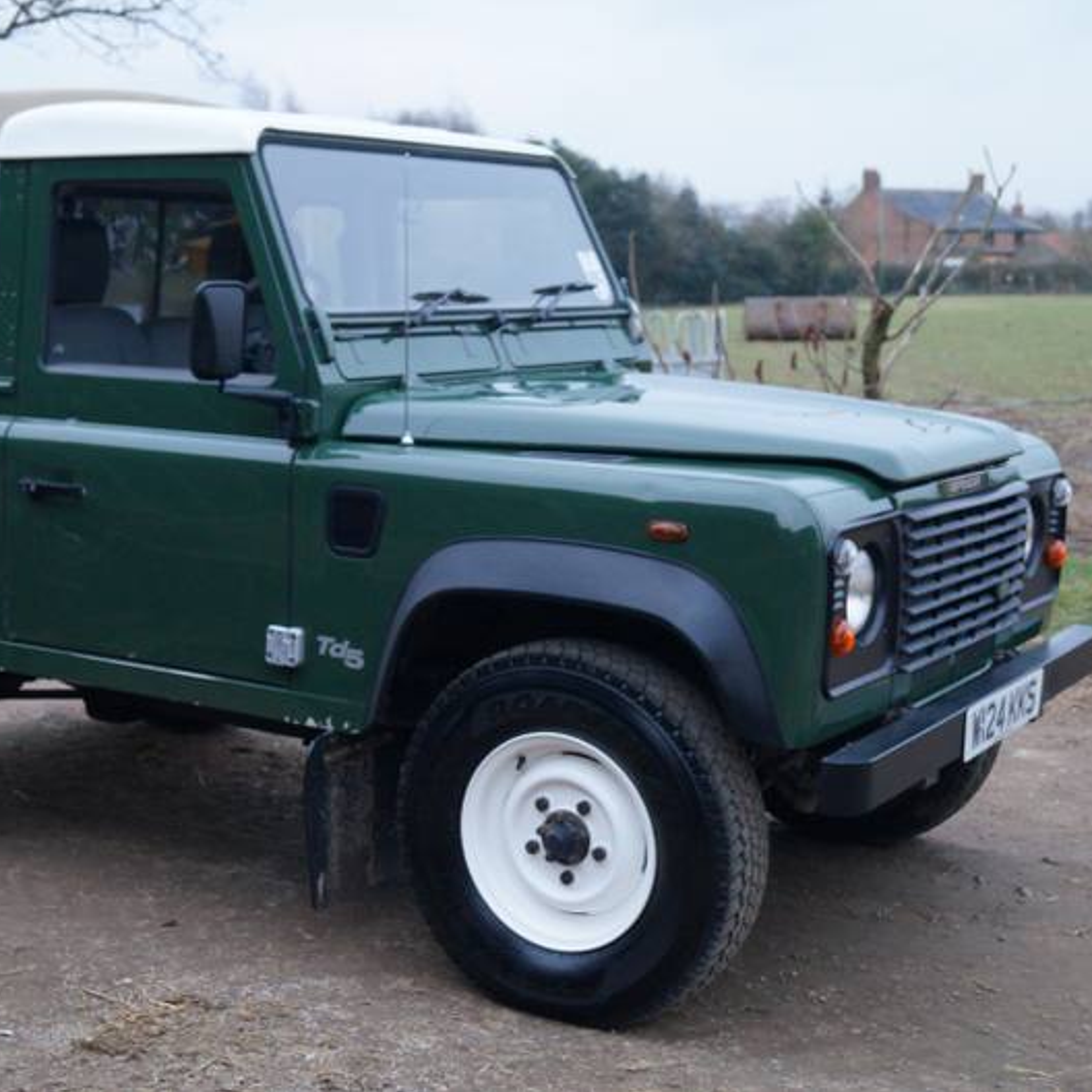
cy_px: 546
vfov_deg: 31.6
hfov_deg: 31.5
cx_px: 430
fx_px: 1927
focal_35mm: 54
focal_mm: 28
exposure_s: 1/60
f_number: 4.5
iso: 1600
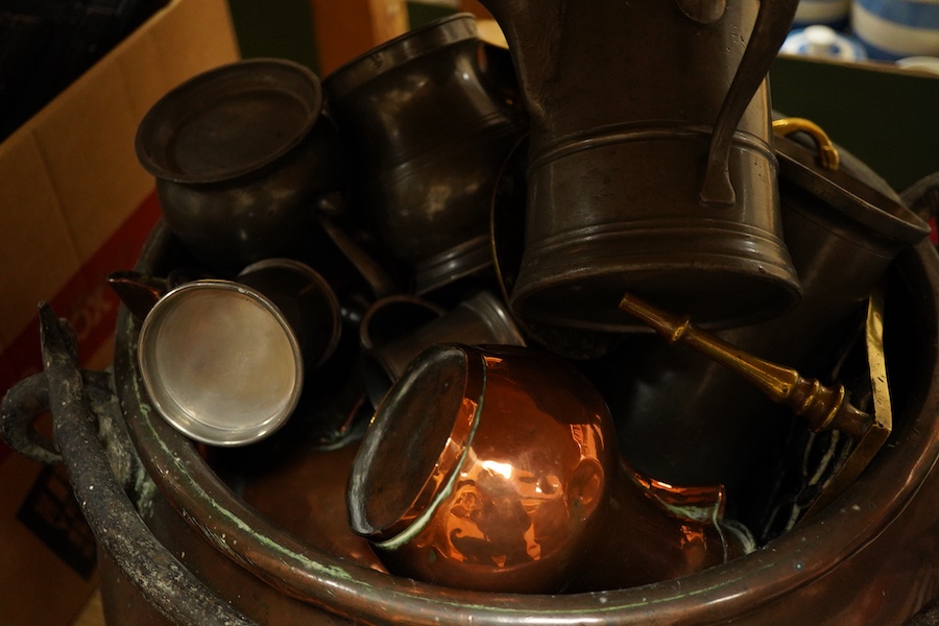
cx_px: 470
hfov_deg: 43.6
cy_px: 313
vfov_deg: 29.9
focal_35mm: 45
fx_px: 1174
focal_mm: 30
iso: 2500
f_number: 3.5
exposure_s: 1/125
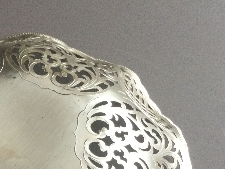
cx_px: 1
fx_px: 514
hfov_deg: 23.7
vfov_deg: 18.0
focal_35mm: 79
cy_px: 185
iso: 50
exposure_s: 1/33
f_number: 2.4
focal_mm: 3.3
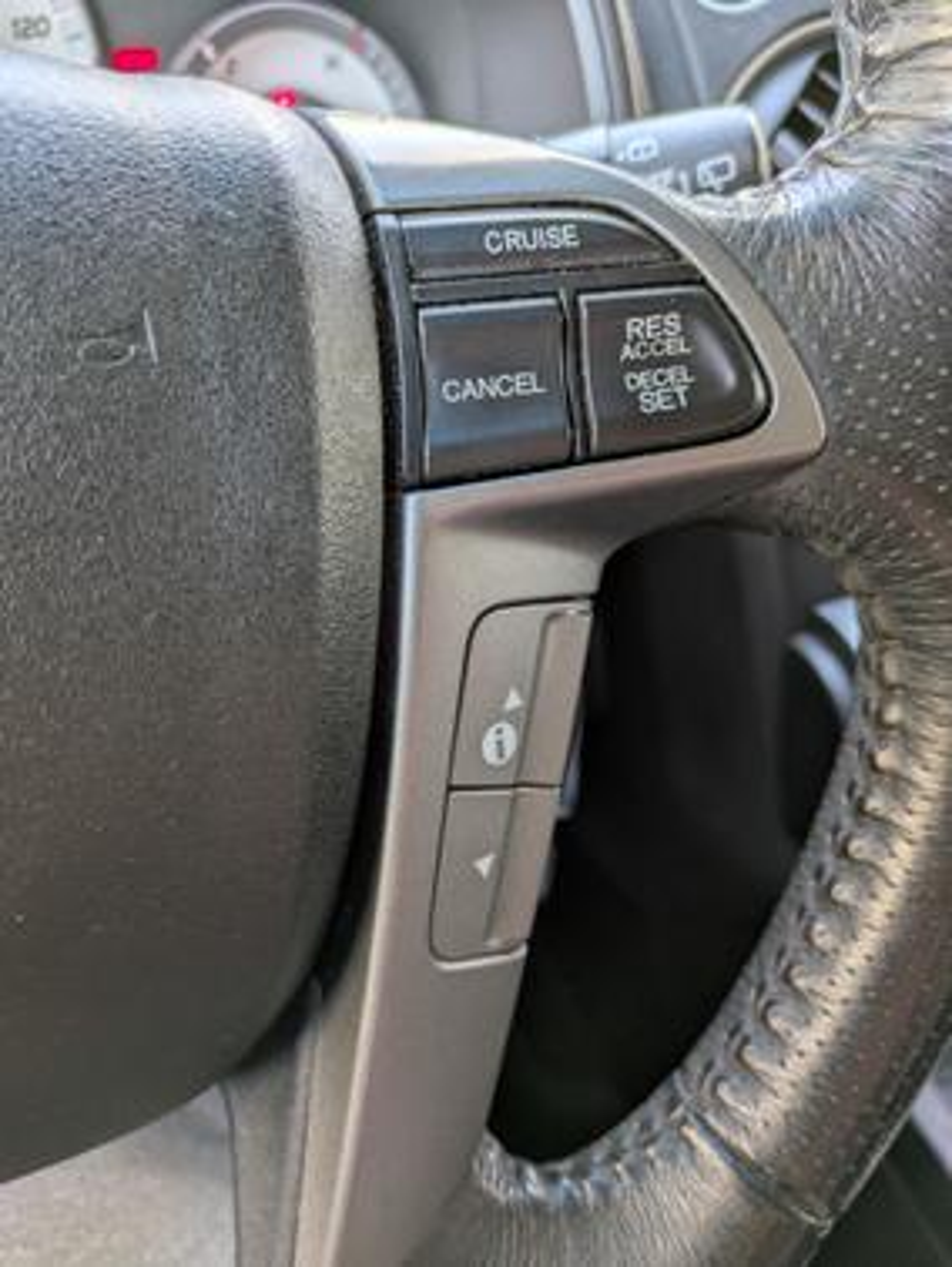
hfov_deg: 54.9
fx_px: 916
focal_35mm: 25
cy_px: 634
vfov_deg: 69.4
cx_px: 476
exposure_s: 1/40
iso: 112
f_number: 1.89
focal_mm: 5.43
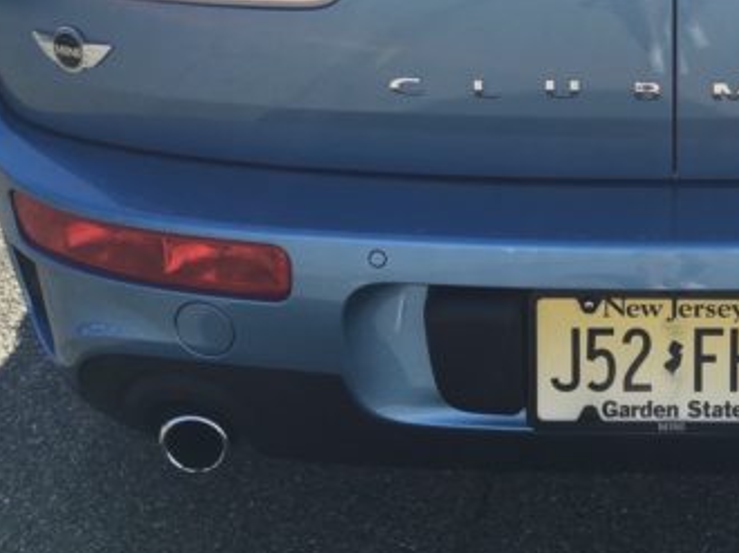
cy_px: 53
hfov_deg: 28.2
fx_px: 1408
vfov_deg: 21.7
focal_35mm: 66
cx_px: 679
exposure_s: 1/864
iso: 25
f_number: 2.2
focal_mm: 4.15
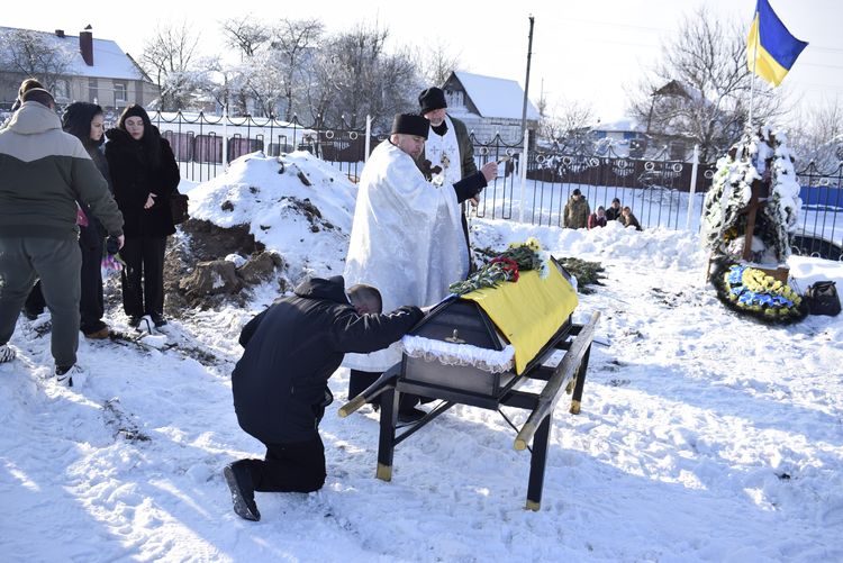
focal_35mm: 33
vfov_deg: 40.0
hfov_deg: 57.2
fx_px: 773
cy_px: 282
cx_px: 422
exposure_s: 1/640
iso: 200
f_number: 5
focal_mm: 22
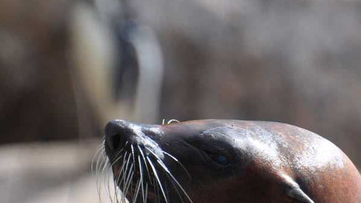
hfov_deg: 1.7
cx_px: 212
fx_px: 12019
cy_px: 120
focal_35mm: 1256
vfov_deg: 1.0
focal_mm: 300
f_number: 6.3
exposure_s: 1/640
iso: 200
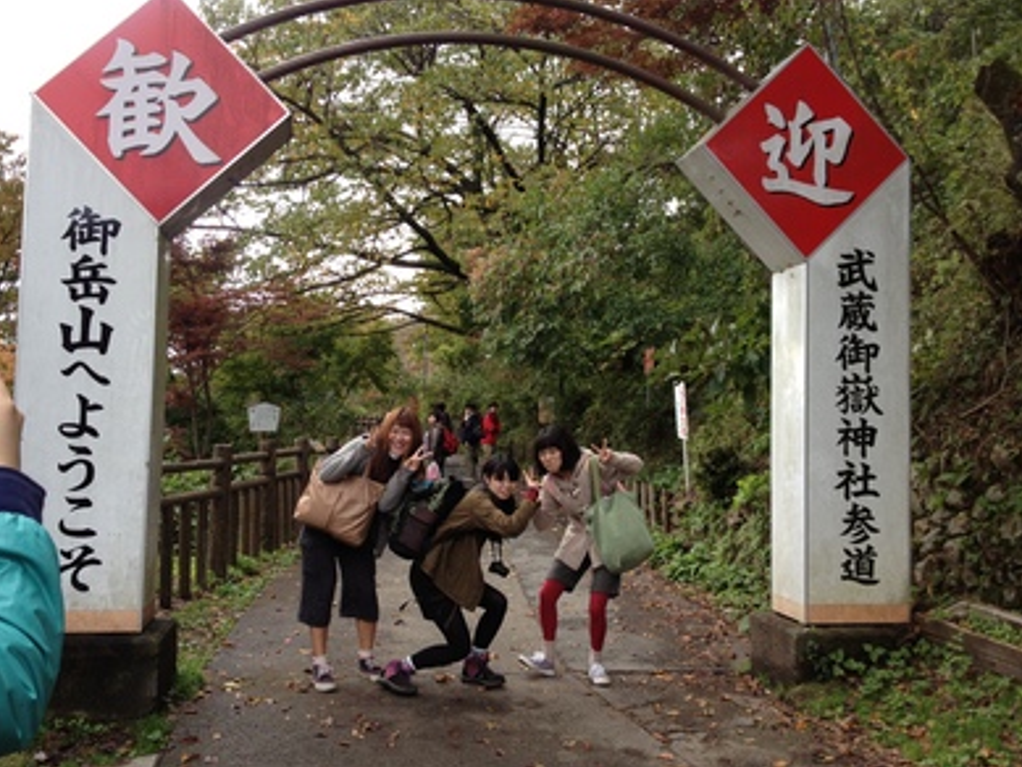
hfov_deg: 51.3
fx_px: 1063
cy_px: 376
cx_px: 502
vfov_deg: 39.7
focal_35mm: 36
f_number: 2.4
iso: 50
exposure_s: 1/201
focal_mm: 4.28
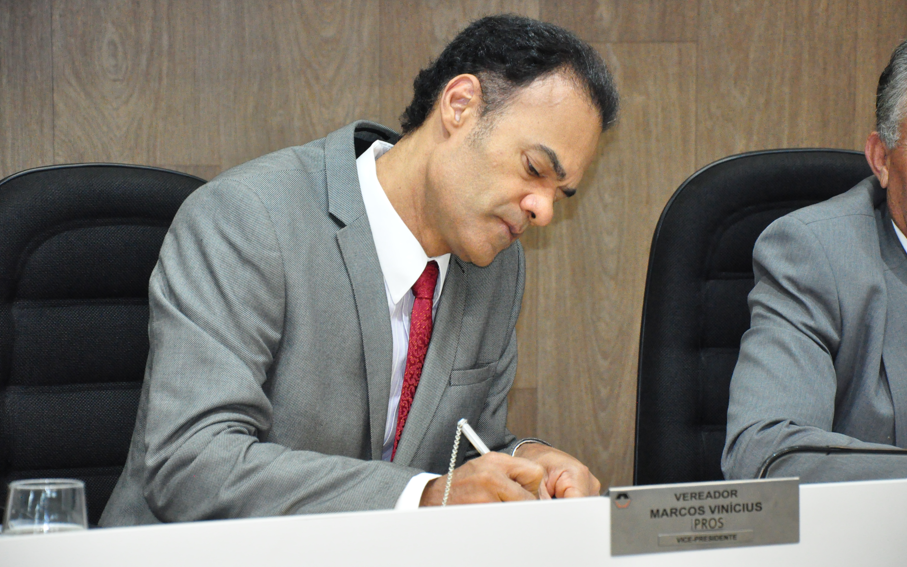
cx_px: 454
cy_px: 266
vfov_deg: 8.7
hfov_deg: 13.9
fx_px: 3708
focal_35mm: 150
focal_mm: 98
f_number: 5.6
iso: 3200
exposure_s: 1/100
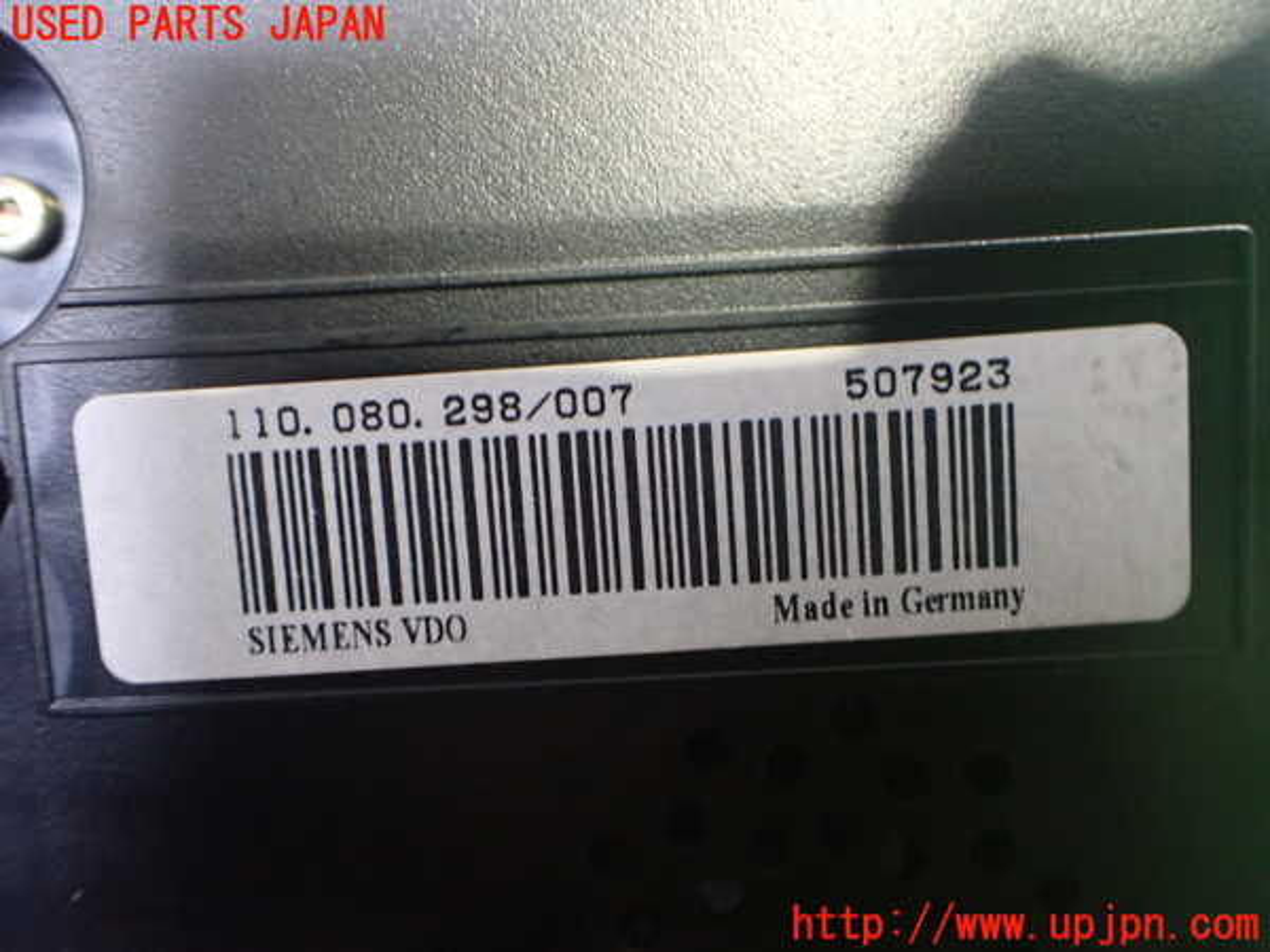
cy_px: 476
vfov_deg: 46.8
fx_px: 1101
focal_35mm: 30
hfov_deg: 60.0
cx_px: 635
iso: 1000
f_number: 2.3
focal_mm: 5.4
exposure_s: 1/30
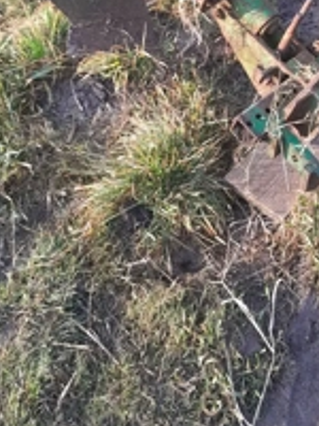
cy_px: 58
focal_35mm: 52
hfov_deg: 27.7
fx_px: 639
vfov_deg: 35.1
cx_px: 238
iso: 40
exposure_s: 1/50
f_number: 1.8
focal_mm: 3.98
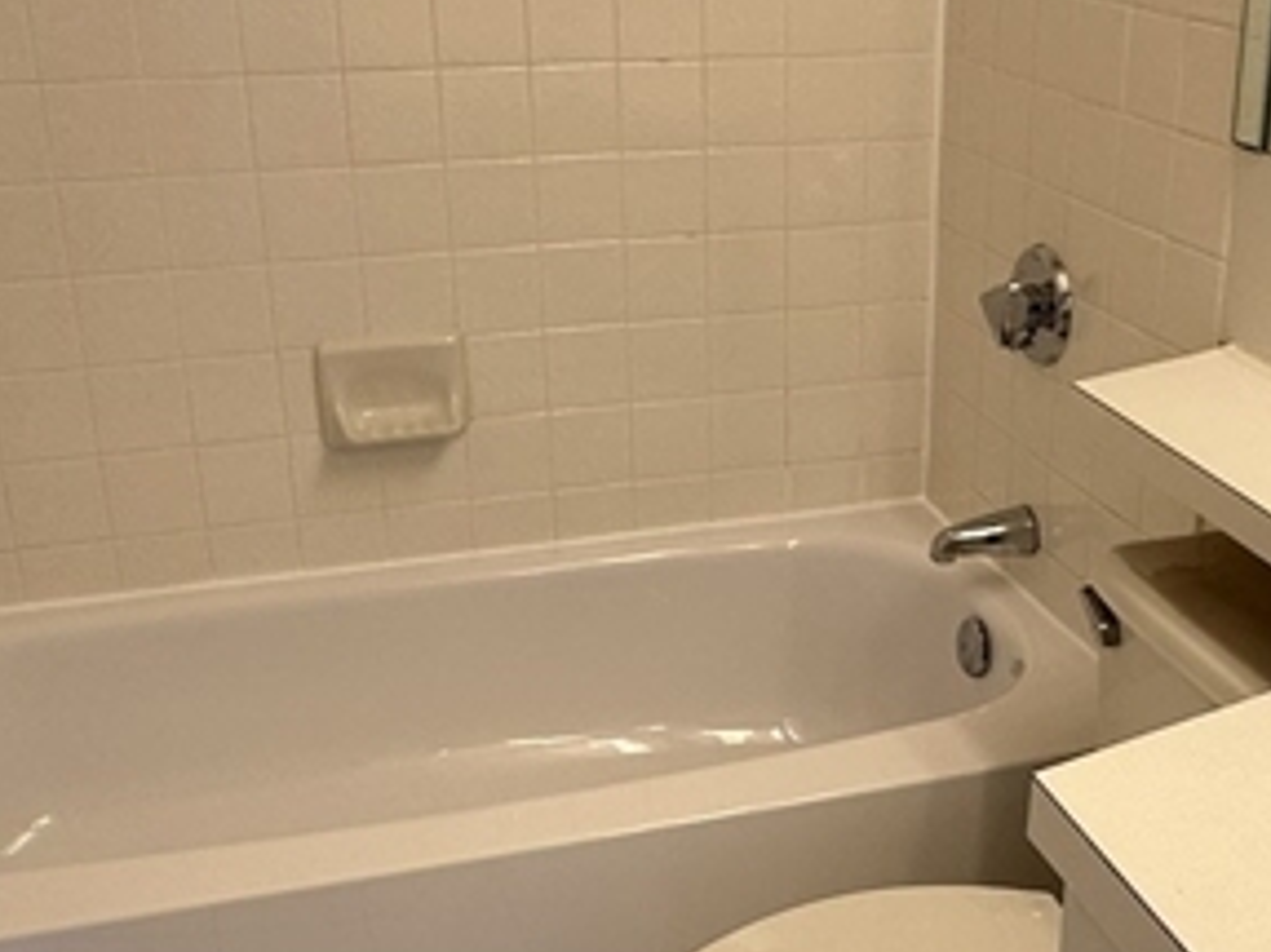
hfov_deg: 37.8
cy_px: 593
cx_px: 846
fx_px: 1835
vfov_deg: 29.0
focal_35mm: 50
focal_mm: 2.22
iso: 64
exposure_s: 1/120
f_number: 2.2
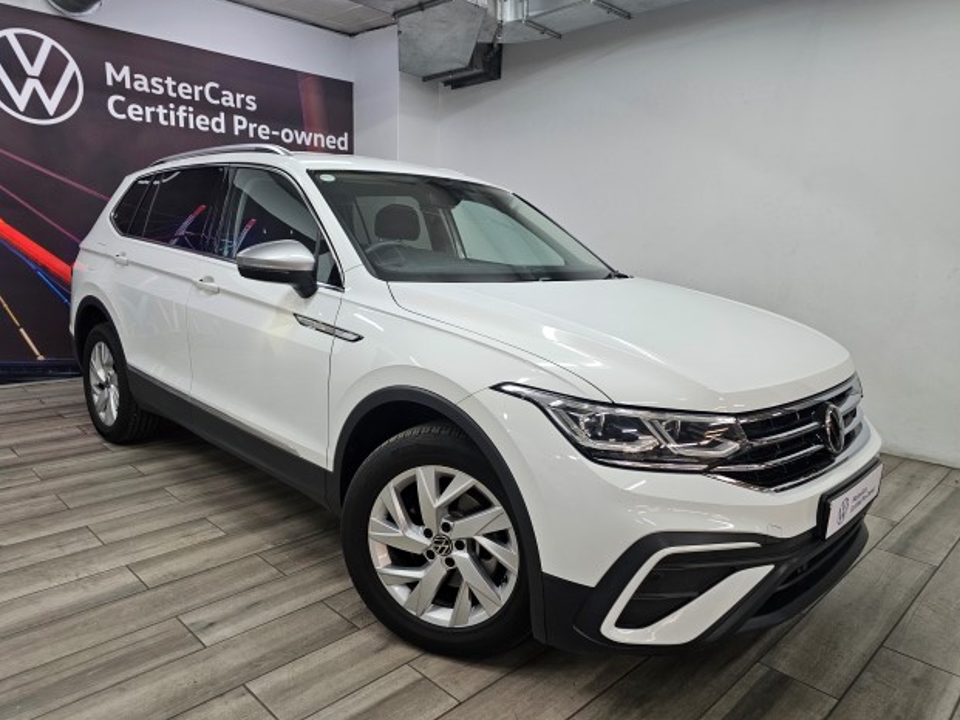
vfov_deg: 56.8
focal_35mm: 24
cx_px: 464
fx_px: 666
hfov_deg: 71.6
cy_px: 357
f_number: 1.7
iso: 200
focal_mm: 6.3
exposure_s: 1/100
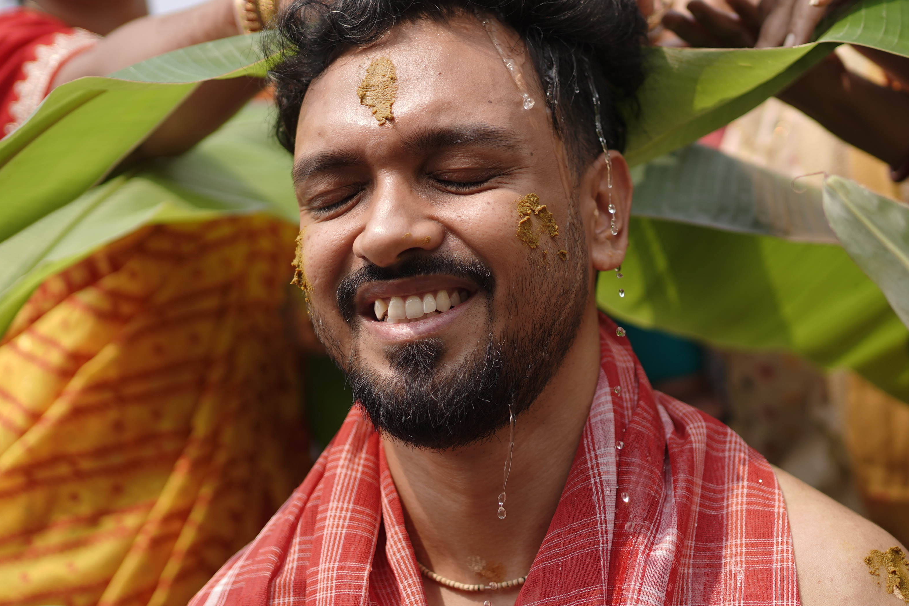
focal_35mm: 67
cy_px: 268
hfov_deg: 30.0
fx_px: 1692
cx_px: 557
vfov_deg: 20.3
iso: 80
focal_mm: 35
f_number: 1.8
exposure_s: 1/2500
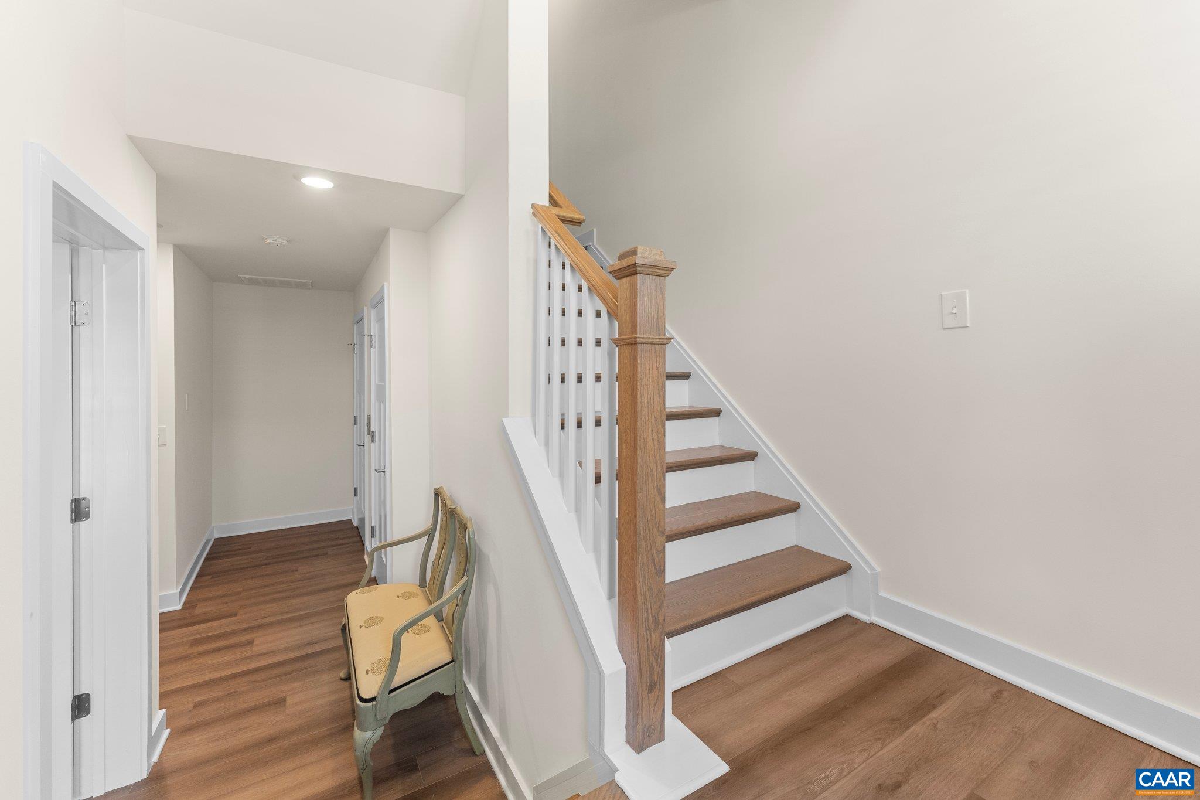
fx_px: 467
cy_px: 400
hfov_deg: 104.3
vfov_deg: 81.2
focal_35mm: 14
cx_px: 600
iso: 1250
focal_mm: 14
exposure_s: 1/40
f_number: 7.1
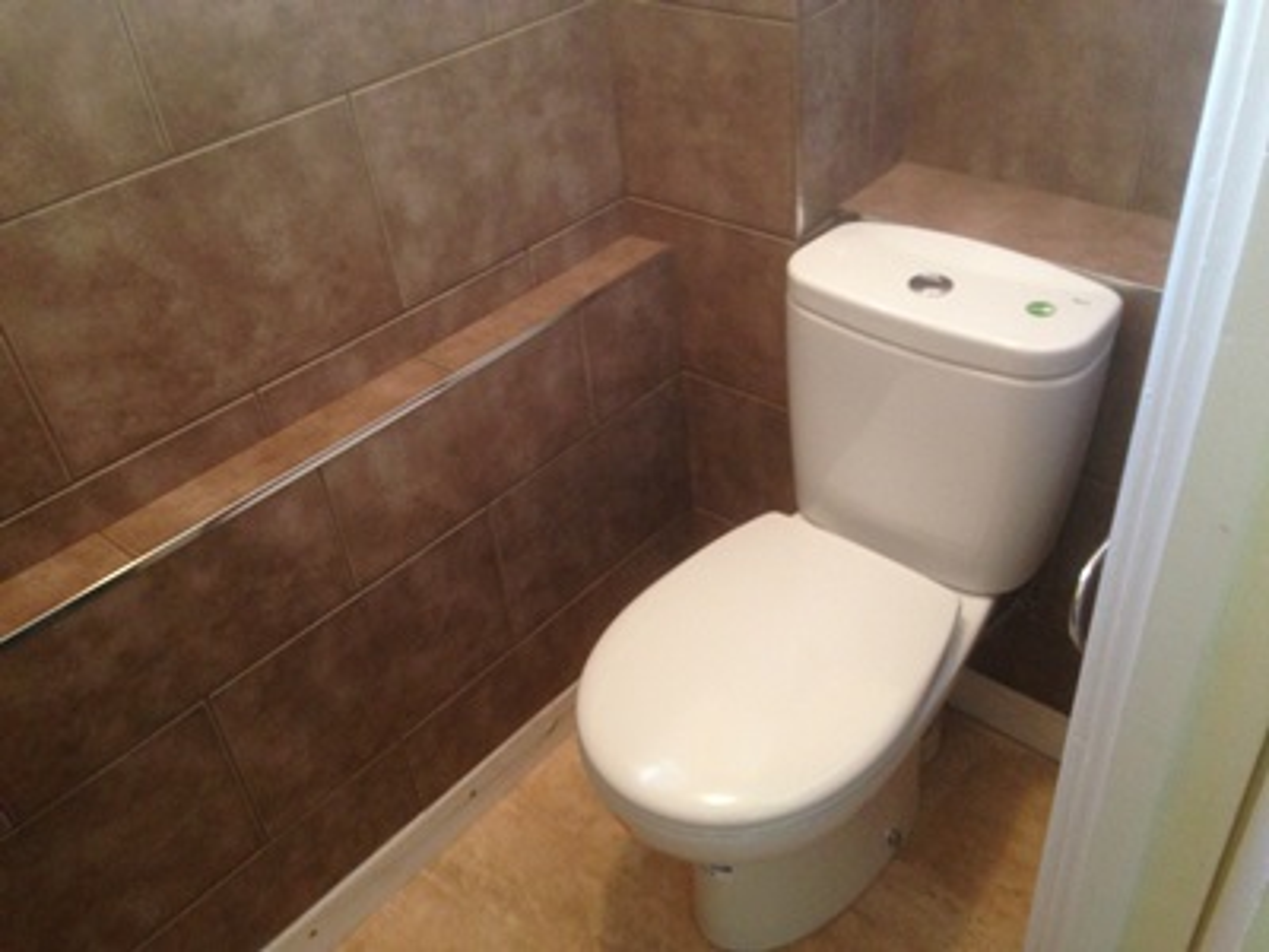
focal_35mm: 33
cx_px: 634
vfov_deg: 42.9
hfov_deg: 55.4
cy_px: 476
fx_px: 1210
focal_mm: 4.12
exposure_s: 1/20
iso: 250
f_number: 2.4
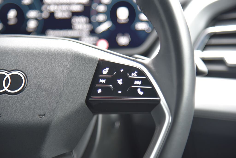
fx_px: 787
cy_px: 79
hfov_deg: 17.1
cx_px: 118
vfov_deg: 11.4
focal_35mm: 120
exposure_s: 1/30
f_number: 4
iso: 500
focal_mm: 120
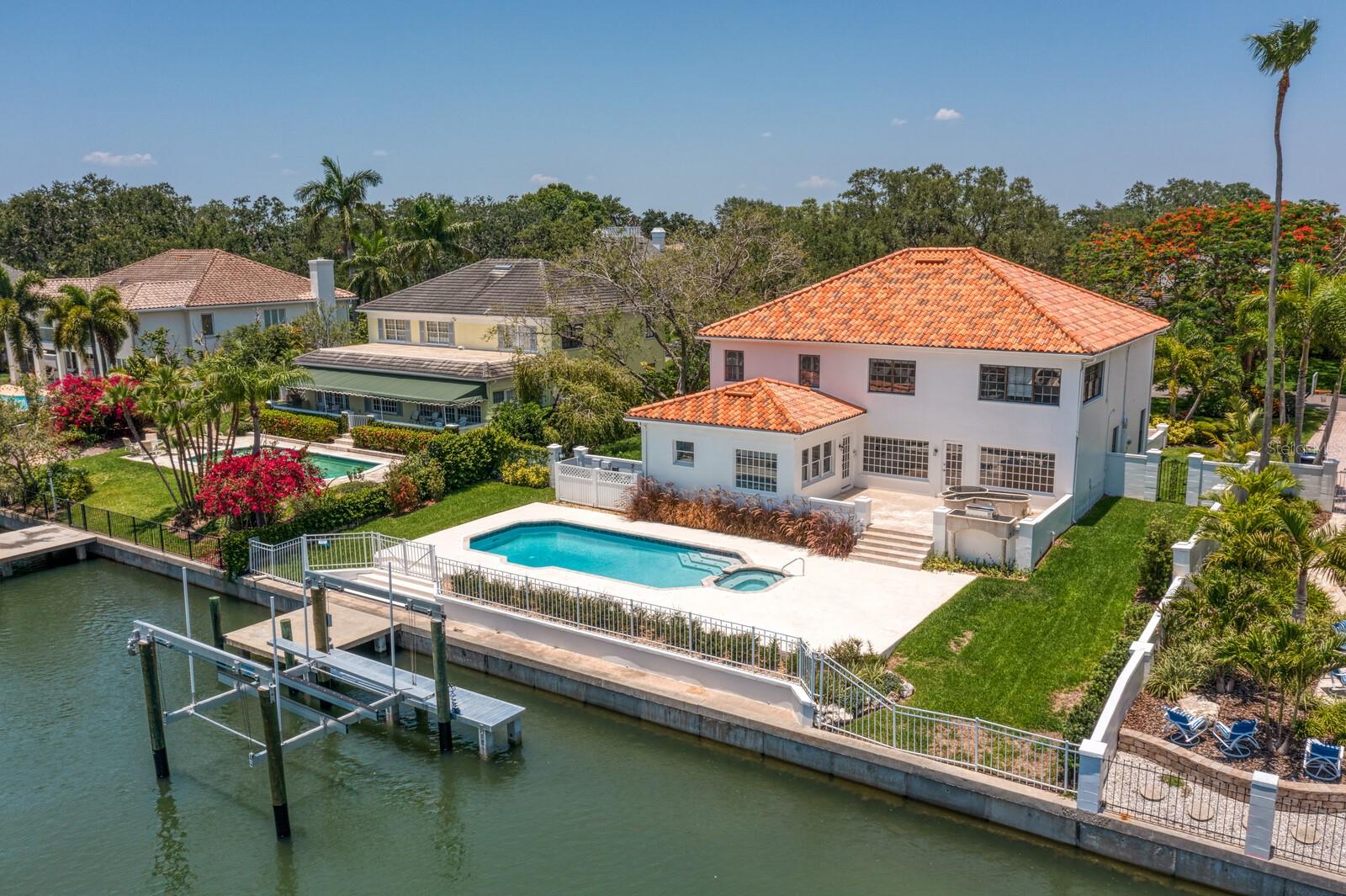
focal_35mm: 28
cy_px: 448
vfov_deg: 46.4
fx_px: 1046
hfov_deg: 65.5
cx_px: 673
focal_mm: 10.26
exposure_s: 1/500
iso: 100
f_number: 7.1
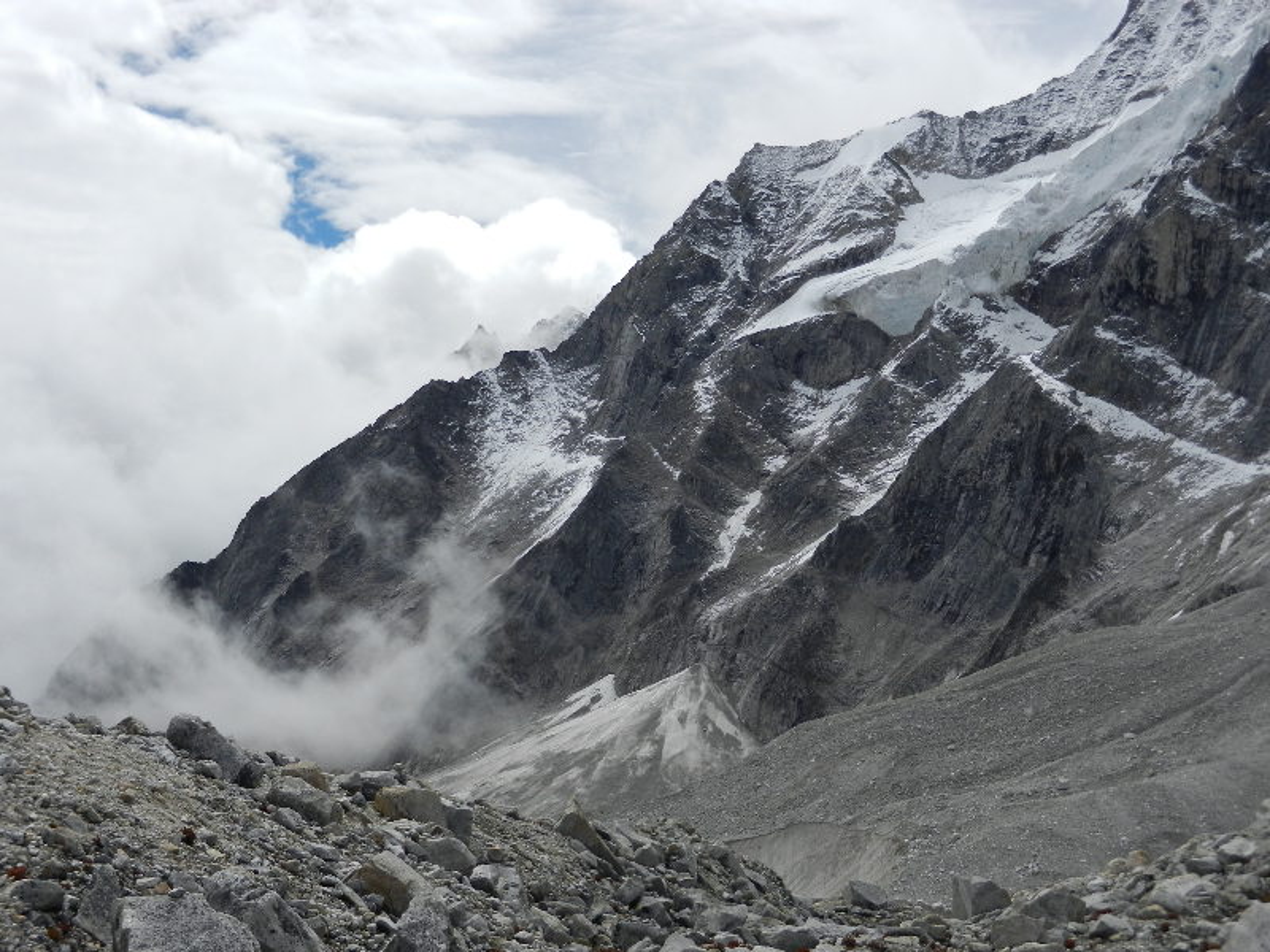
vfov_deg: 24.4
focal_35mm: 60
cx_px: 635
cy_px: 476
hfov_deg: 32.2
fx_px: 2201
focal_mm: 10.9
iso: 160
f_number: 9
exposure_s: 1/640
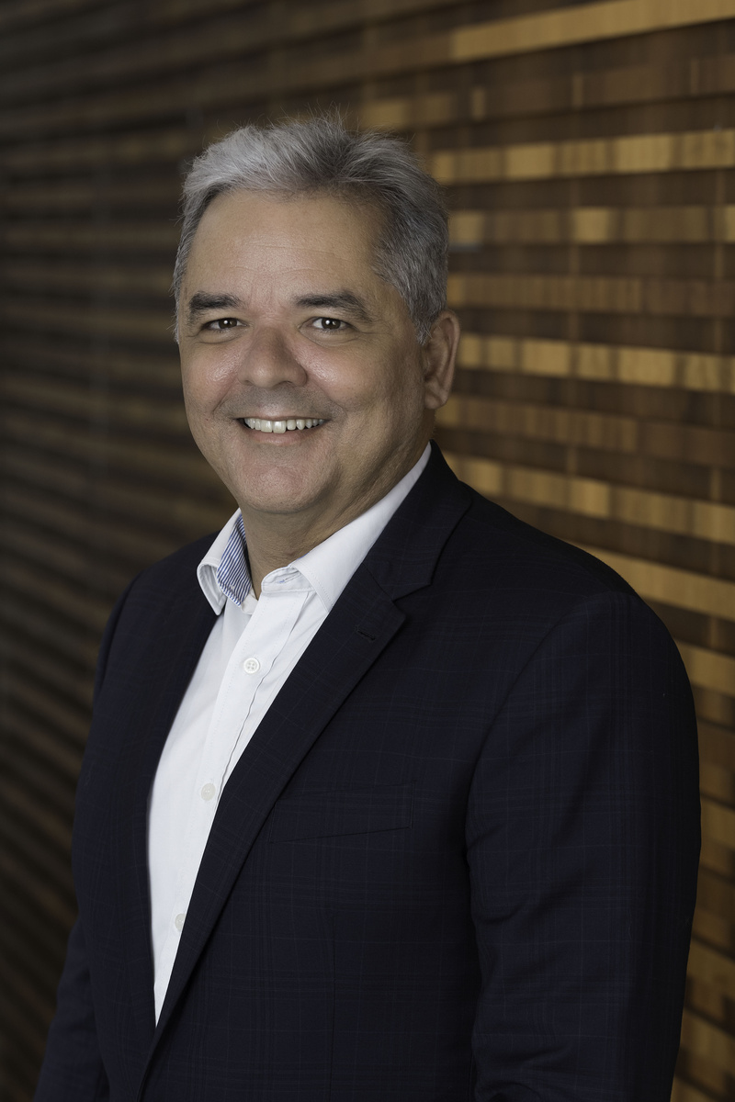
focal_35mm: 117
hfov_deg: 11.7
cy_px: 551
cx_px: 368
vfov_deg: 17.5
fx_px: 3583
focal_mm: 78
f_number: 3.5
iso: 250
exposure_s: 1/250
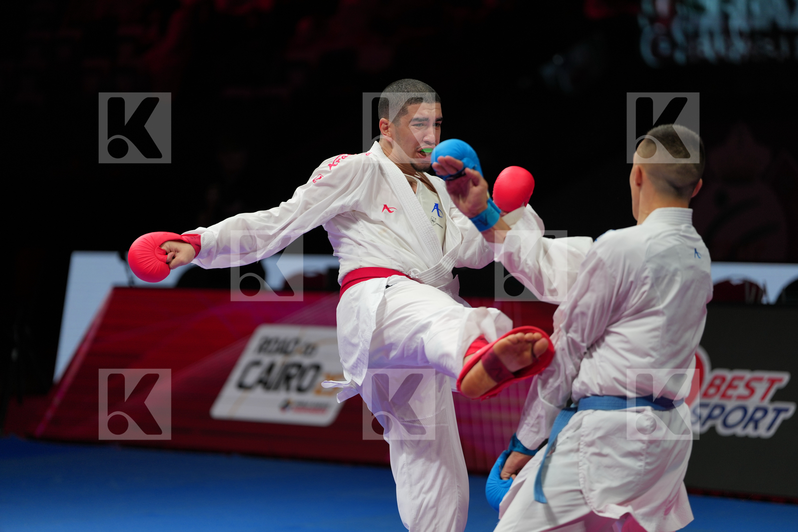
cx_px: 399
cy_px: 266
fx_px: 3723
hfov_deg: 12.2
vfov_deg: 8.2
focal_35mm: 168
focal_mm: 168
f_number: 2.8
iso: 400
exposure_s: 1/1000
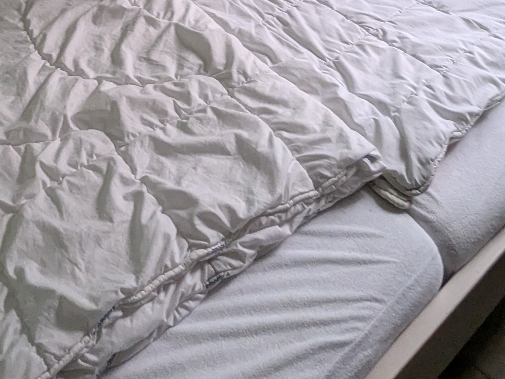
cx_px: 90
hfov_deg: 42.5
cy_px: -205
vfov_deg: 25.1
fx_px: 613
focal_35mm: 42
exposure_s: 1/70.2
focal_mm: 2.35
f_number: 2.2
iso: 281
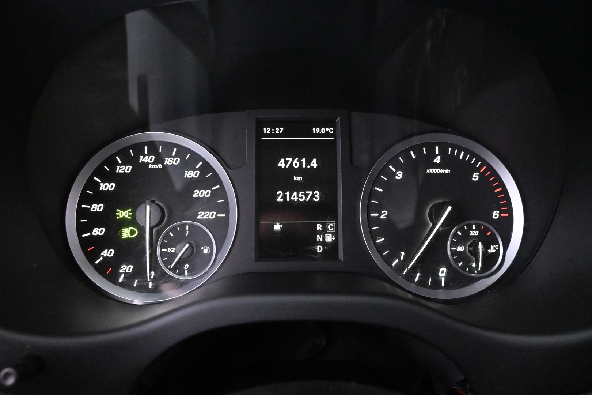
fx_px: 444
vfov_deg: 47.9
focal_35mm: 27
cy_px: 198
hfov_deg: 67.4
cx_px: 296
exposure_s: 1/30
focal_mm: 18
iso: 10000
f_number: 5
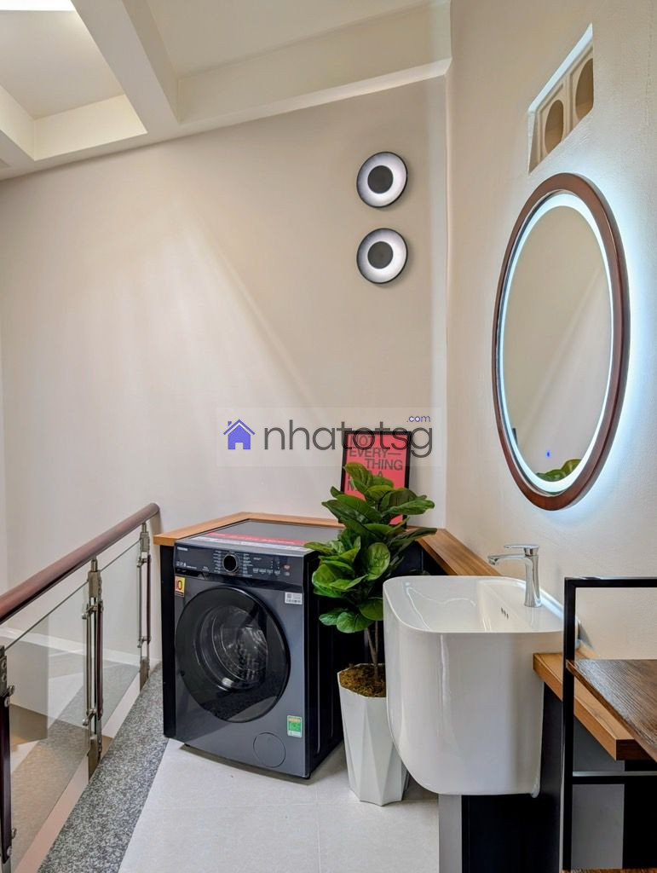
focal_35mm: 24
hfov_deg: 56.9
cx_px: 328
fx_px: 606
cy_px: 436
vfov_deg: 71.5
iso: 18
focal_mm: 6.9
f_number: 1.68
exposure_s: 1/49.1
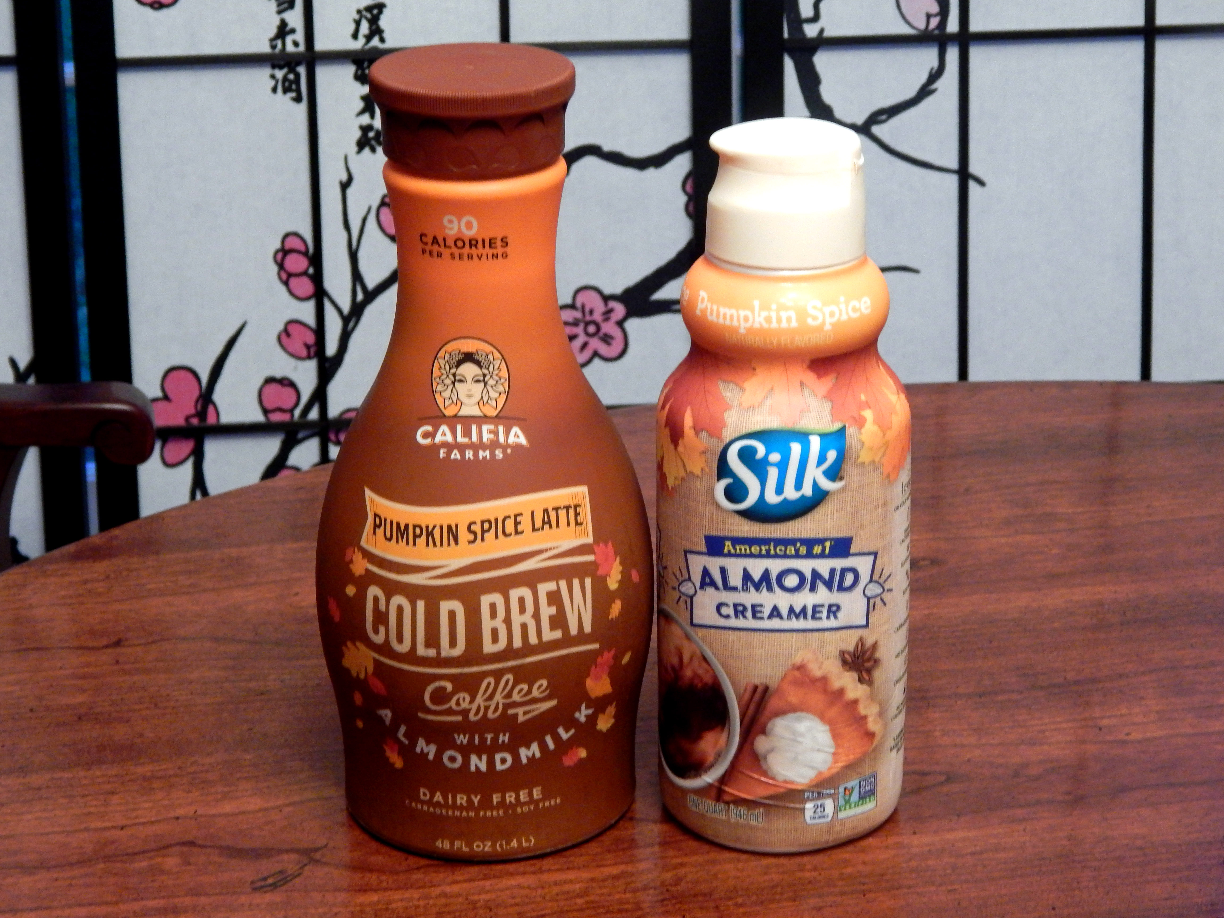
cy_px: 459
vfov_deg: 17.2
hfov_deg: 22.8
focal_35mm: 86
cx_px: 612
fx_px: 3041
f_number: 4.3
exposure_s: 1/15
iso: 450
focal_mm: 15.3
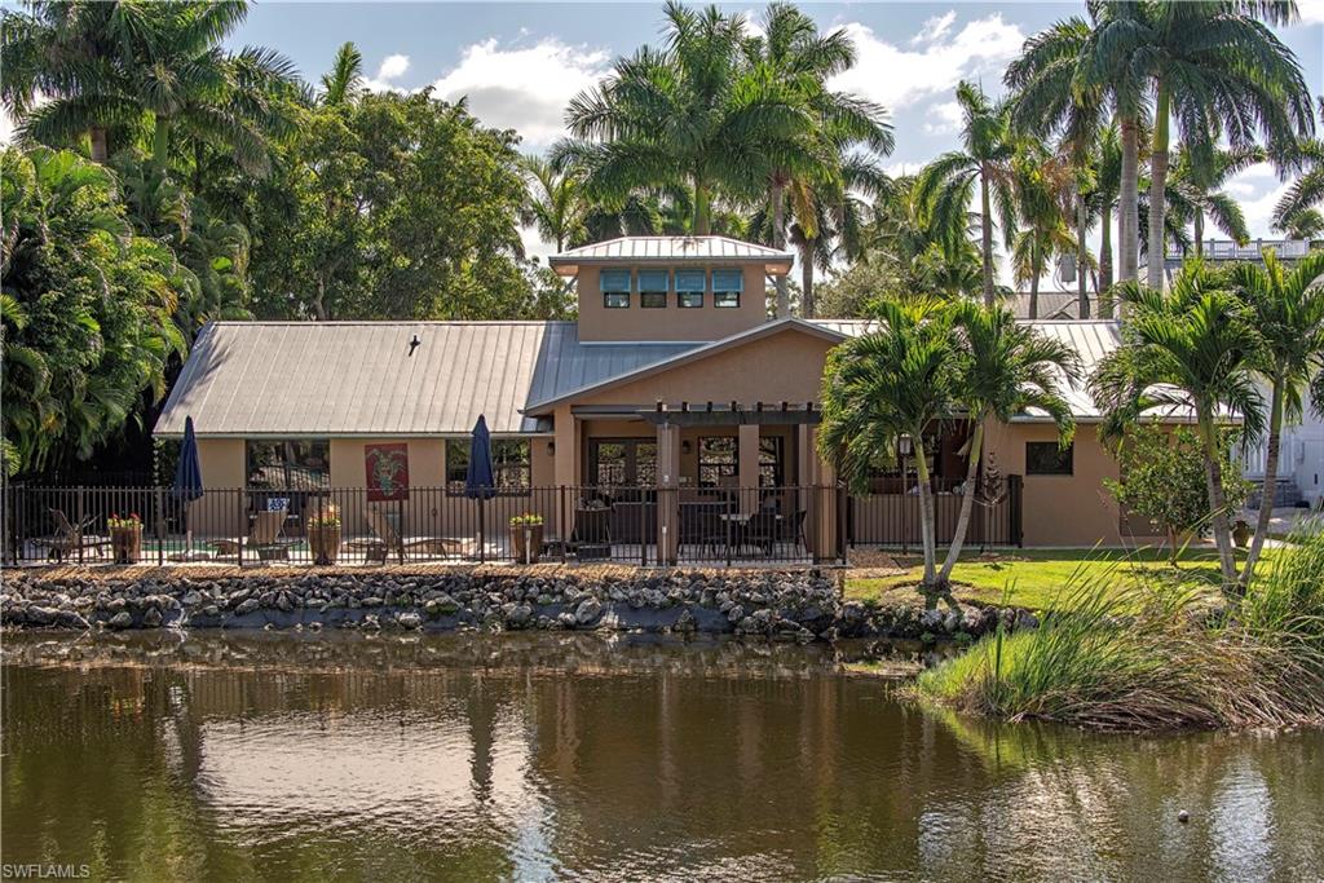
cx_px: 662
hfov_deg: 36.2
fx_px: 2023
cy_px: 442
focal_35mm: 55
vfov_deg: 24.6
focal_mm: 55
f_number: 9
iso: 100
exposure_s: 1/400
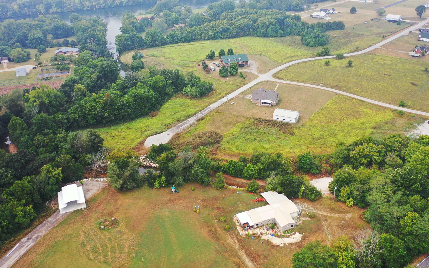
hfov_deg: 58.1
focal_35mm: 33
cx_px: 220
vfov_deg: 38.2
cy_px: 110
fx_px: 386
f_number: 2.8
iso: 100
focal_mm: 10.26
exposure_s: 1/640
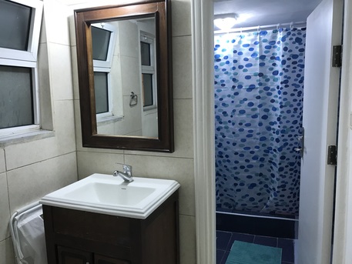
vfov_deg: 49.8
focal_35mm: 28
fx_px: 285
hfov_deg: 63.4
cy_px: 132
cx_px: 176
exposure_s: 1/25
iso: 32
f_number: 1.8
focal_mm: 3.99
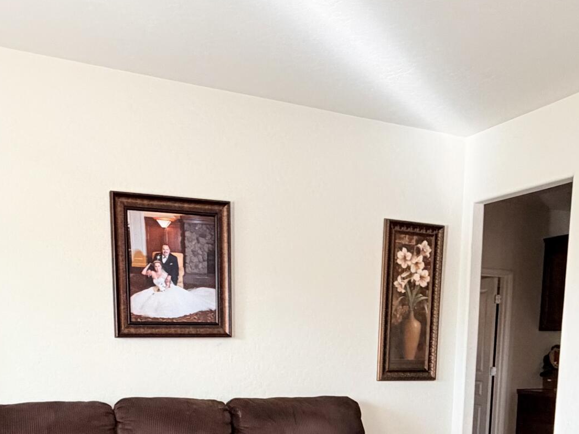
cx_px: 300
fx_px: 669
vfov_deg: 33.1
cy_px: 428
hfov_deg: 46.8
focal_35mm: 40
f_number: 2.2
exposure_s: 1/60
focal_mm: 2.22
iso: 250
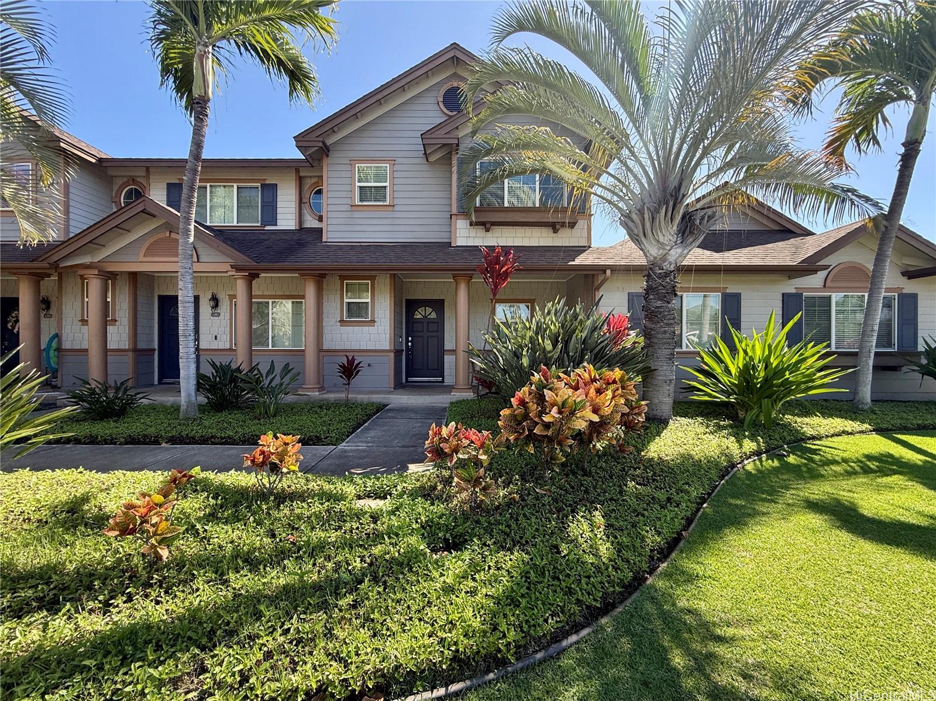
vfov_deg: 85.6
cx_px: 468
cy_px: 350
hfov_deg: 102.1
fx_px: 378
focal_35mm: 14
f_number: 2.2
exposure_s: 1/359
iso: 64
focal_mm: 2.22
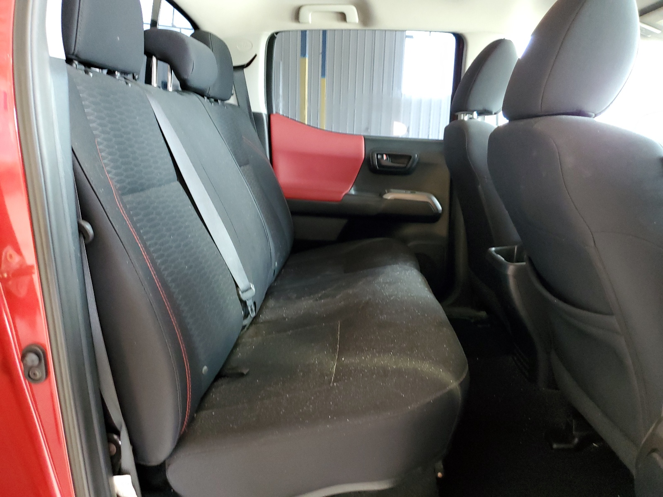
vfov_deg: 53.1
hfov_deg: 67.3
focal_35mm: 26
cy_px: 248
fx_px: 498
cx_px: 332
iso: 338
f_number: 1.5
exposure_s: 1/40
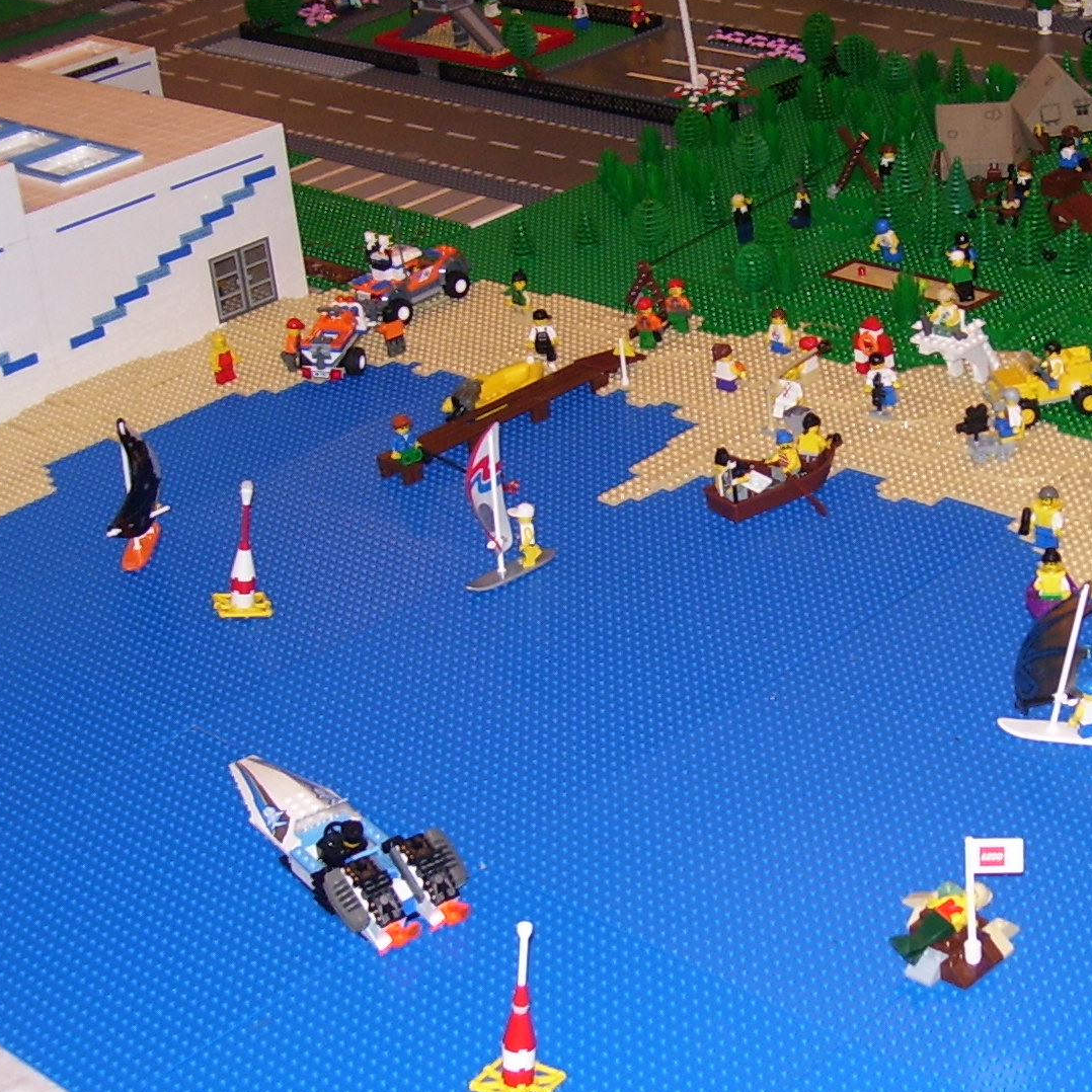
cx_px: 795
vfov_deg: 25.3
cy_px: 635
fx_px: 2427
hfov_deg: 25.1
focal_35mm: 68
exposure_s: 1/60
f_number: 2.7
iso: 80
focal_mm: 6
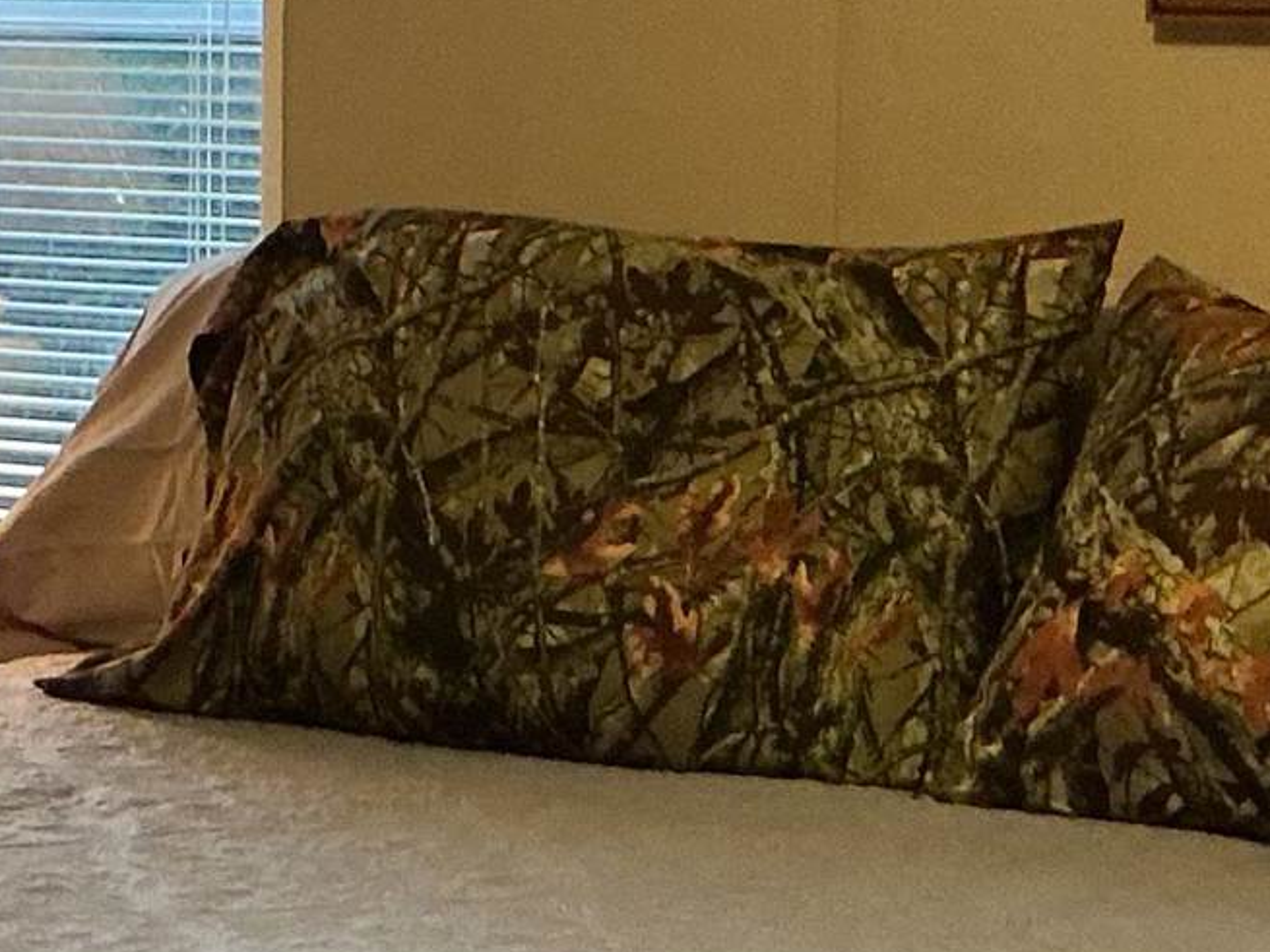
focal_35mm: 136
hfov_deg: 14.5
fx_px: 4989
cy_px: 700
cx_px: 386
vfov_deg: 10.9
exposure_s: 1/40
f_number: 1.8
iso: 250
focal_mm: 3
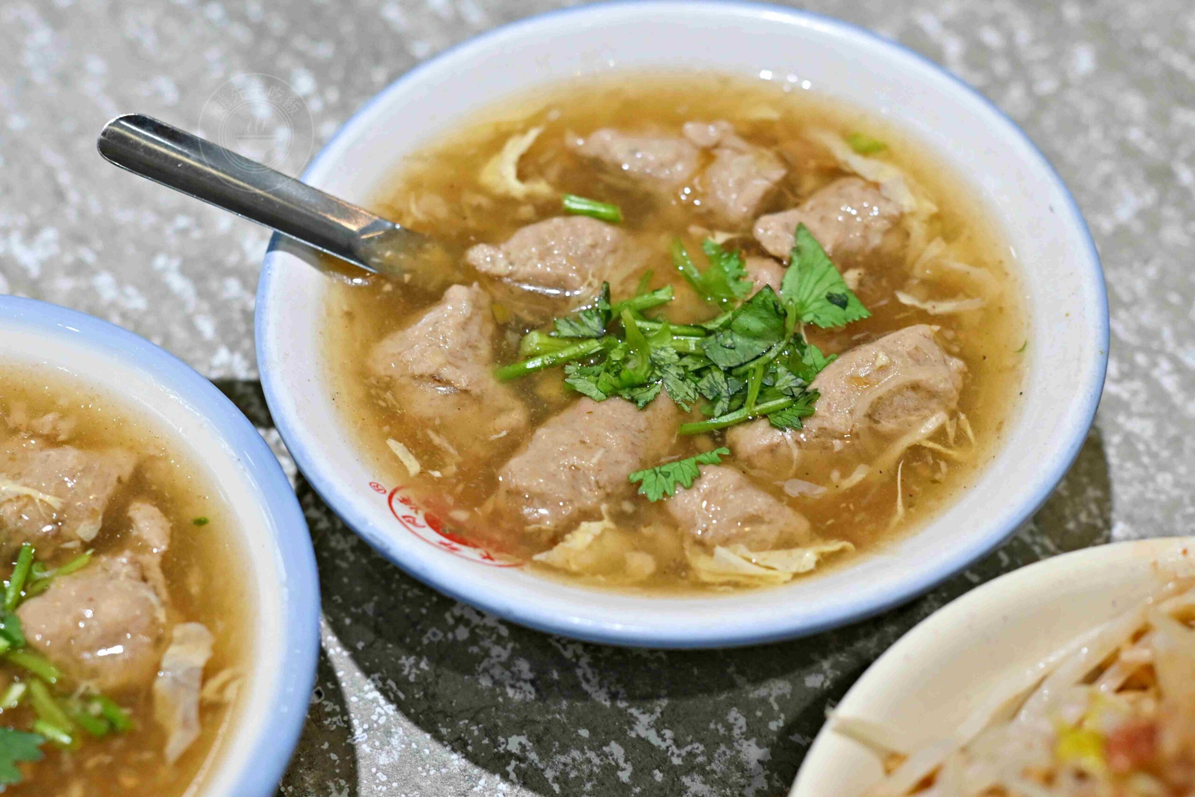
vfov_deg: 18.2
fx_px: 2490
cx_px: 598
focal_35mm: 75
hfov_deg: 27.0
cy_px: 398
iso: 640
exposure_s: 1/200
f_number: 3.2
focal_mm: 50
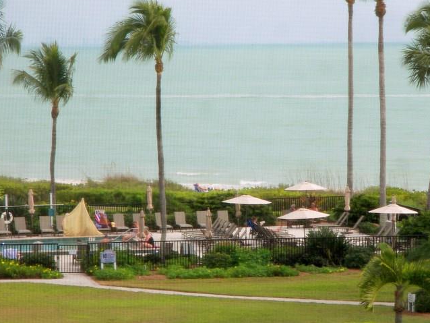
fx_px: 2672
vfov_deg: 6.9
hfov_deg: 9.2
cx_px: 273
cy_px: 129
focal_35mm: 215
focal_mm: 28.1
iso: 50
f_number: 4
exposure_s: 1/320
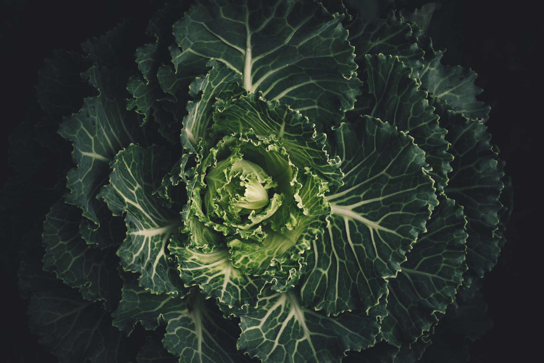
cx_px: 272
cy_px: 182
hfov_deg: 47.4
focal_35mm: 41
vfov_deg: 32.6
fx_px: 620
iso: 1600
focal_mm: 41
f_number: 10
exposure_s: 1/160
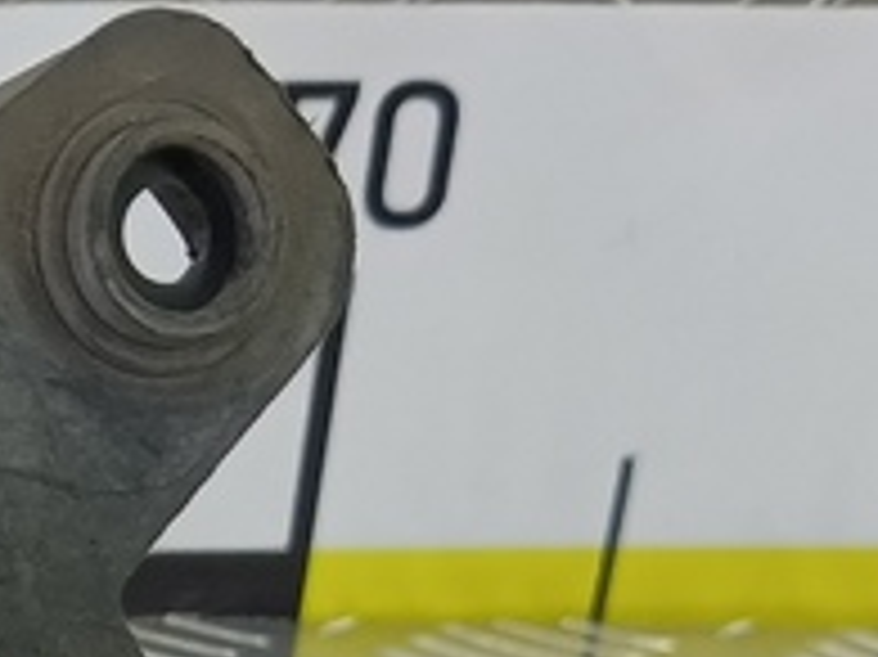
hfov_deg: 14.2
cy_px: 1296
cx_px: -743
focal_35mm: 121
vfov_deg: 11.1
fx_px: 3067
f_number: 1.6
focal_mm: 4.11
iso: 130
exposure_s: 1/50
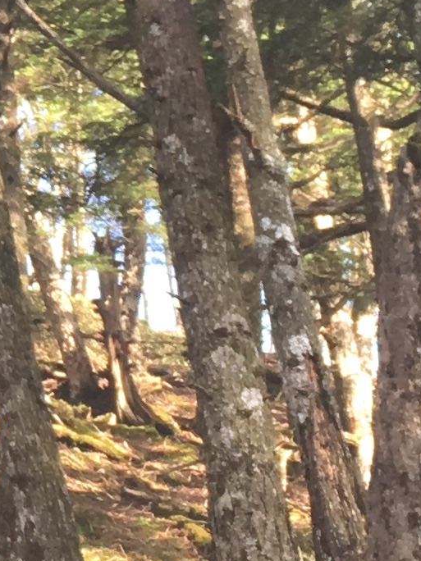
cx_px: -496
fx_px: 2773
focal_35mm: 171
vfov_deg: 11.4
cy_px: -98
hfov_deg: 8.2
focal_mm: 4.15
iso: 25
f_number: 2.2
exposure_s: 1/60
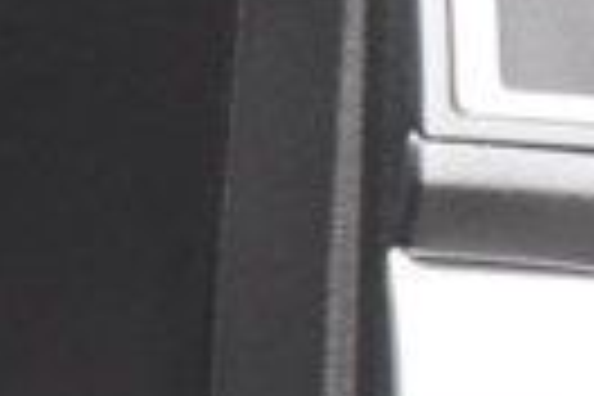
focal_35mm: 290
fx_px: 4782
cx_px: -950
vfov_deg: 4.7
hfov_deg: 6.7
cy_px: 486
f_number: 9
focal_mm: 25
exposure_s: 1/125
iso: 2500
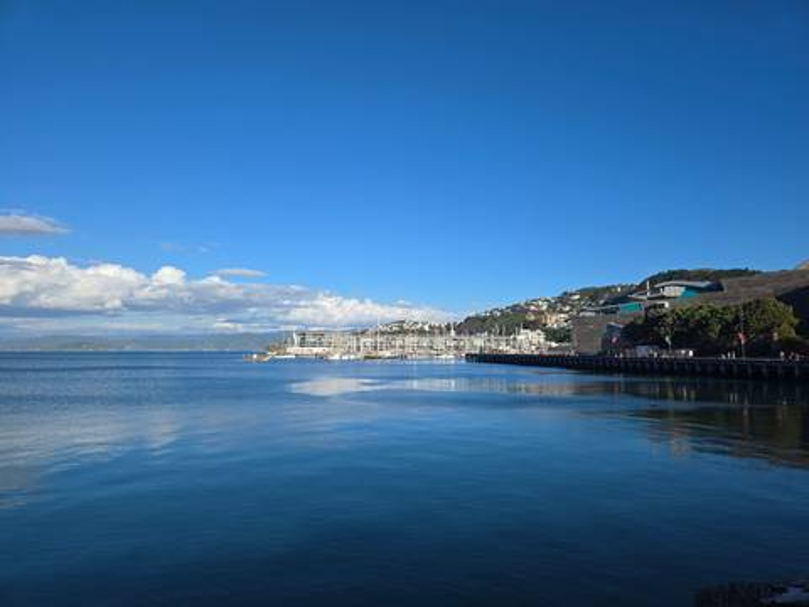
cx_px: 404
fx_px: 538
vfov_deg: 58.9
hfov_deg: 73.9
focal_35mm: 23
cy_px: 304
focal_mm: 5.4
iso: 25
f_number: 1.8
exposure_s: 1/2204
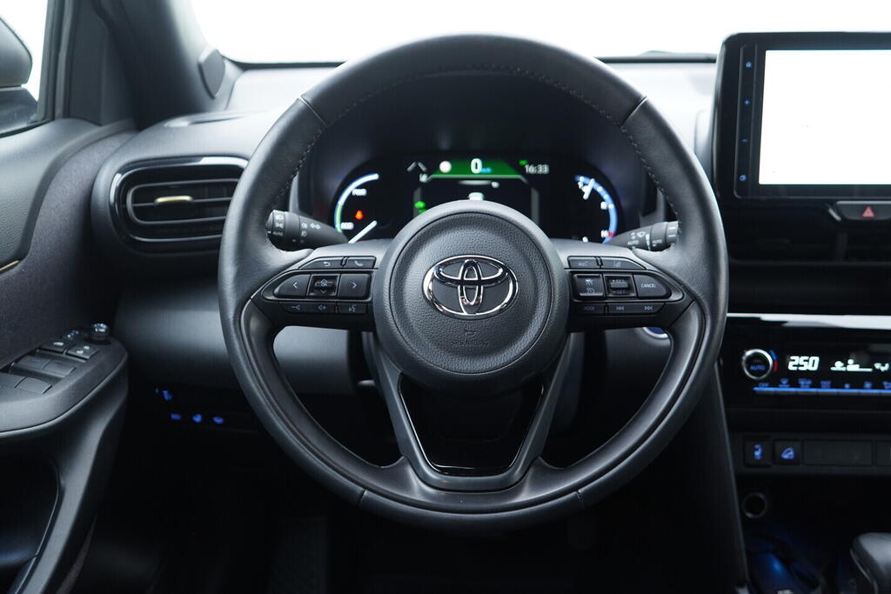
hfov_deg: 53.1
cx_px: 446
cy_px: 297
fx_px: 891
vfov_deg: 36.9
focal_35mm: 36
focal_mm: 24
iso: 400
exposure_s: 1/40
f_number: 2.8
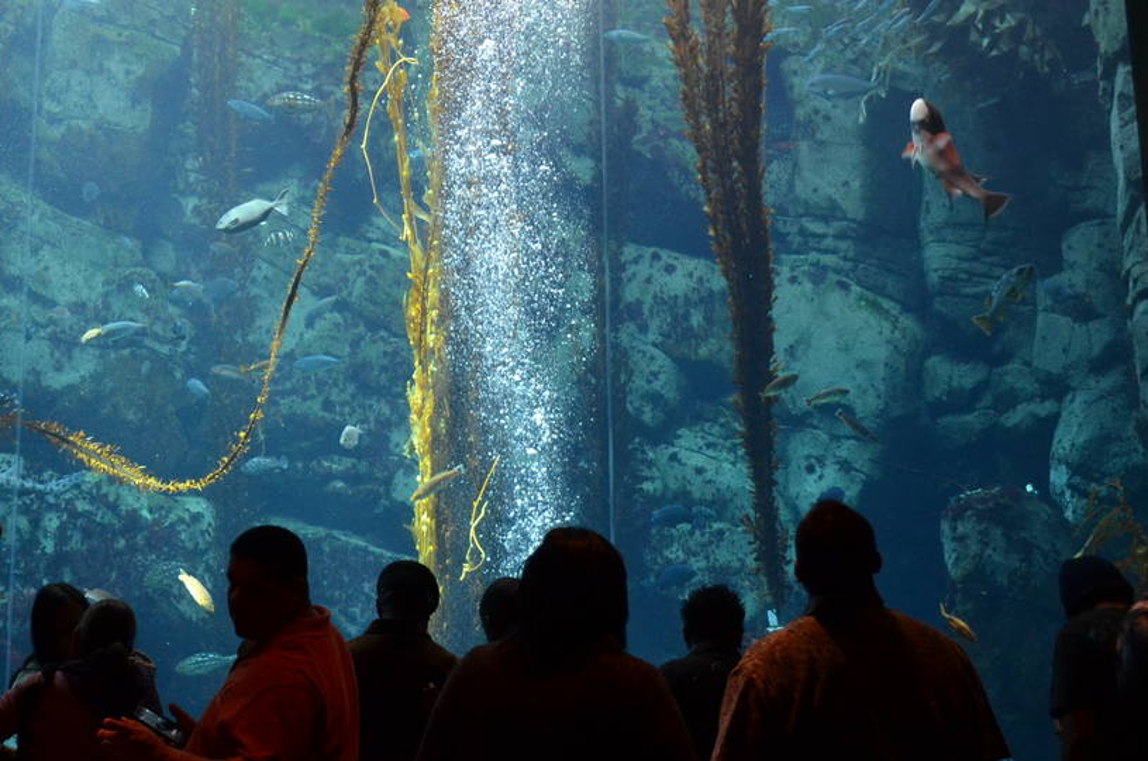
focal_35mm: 53
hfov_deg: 37.0
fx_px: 1687
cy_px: 251
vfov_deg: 25.3
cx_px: 349
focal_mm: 18
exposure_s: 1/60
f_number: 4
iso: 720
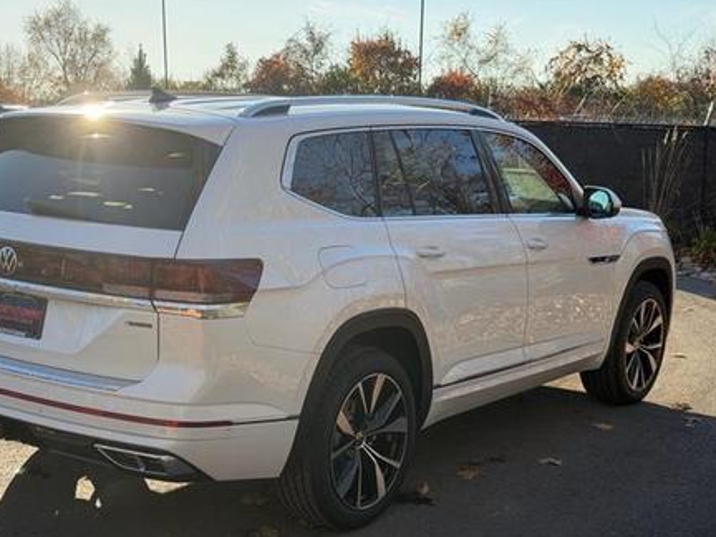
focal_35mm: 56
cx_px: 303
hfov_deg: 34.3
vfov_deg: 26.1
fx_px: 1158
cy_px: 302
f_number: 1.78
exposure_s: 1/2577
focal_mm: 6.76
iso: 100
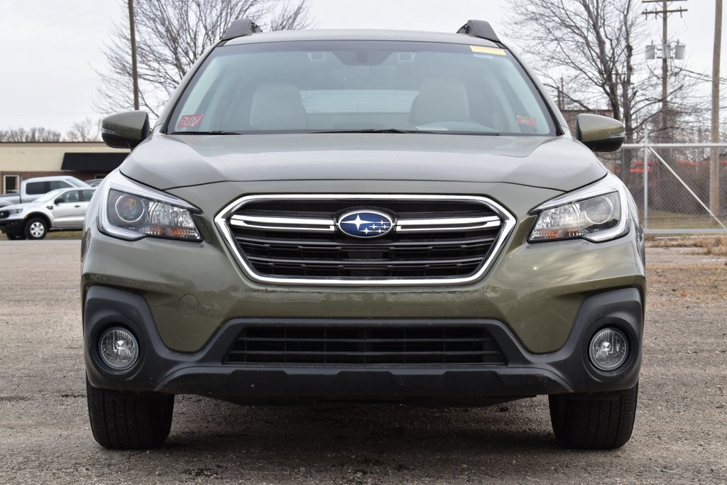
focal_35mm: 82
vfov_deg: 16.6
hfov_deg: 24.6
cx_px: 364
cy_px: 242
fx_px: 1666
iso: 400
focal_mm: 55
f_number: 9
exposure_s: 1/125
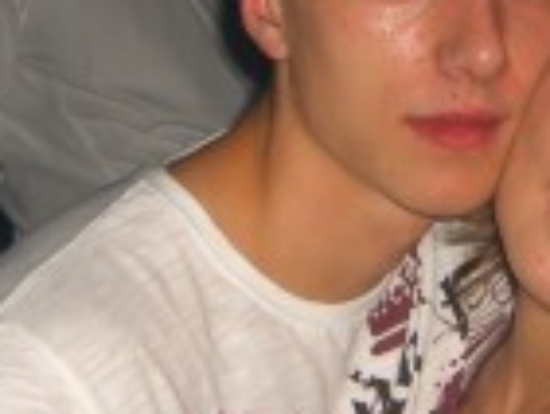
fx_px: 2576
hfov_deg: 12.2
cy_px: 223
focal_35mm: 162
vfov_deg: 9.2
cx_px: 394
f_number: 2.8
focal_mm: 7.9
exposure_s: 1/60
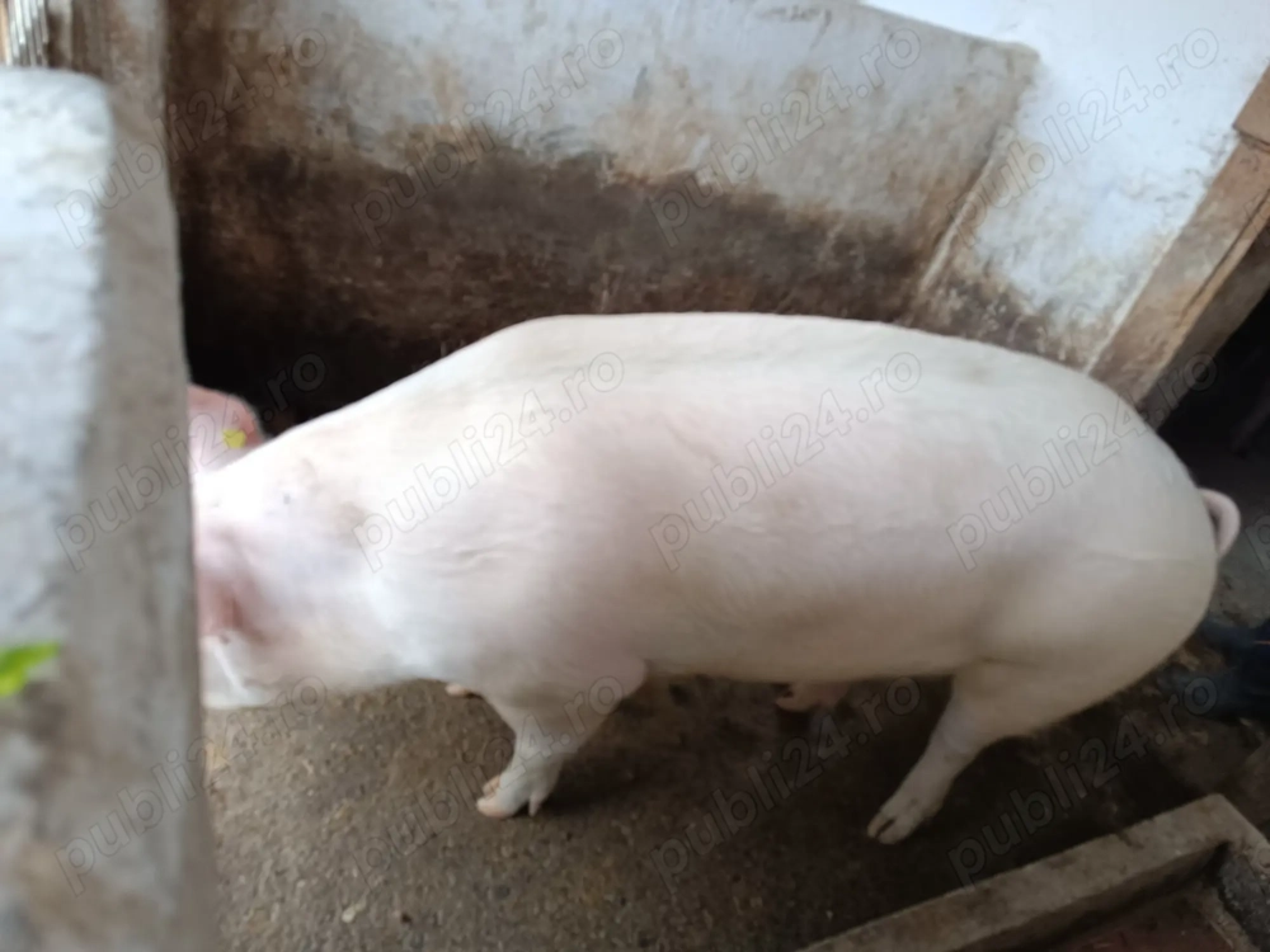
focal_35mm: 24
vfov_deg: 56.8
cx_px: 635
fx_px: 881
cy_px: 476
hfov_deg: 71.6
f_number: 1.88
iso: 583
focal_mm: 5.59
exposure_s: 1/50.1
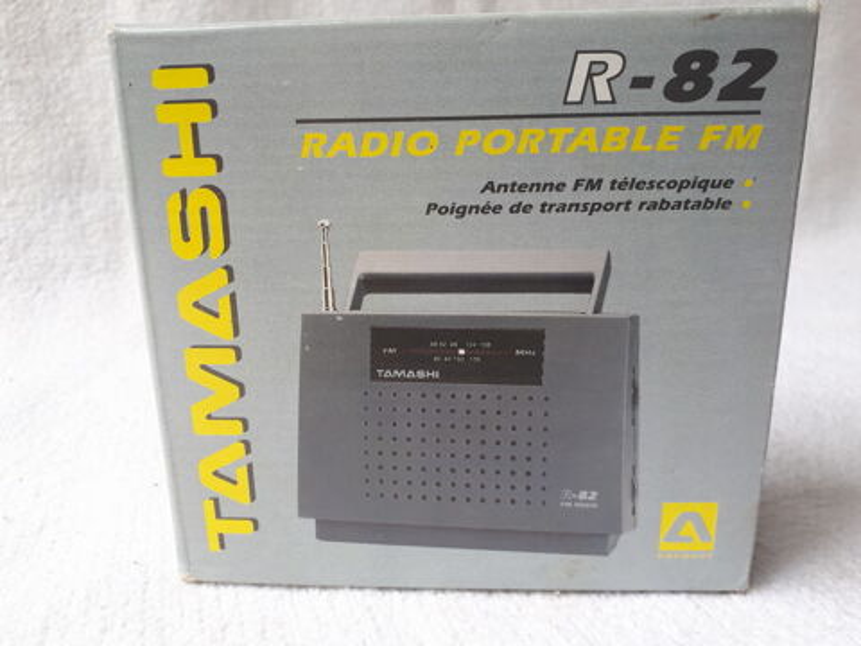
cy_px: 323
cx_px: 430
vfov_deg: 51.4
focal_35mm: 27
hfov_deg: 65.3
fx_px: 672
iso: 40
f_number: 1.9
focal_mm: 3.6
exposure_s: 1/255
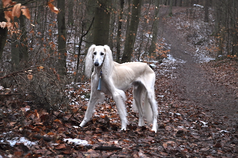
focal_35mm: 78
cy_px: 79
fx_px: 515
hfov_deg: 26.0
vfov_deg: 17.4
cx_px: 119
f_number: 5.6
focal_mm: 52
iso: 800
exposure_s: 1/400
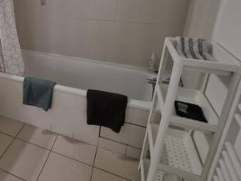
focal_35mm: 27
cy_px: 40
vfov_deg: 48.9
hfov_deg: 54.5
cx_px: 13
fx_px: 188
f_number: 2.2
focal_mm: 2.2
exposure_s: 1/50
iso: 320
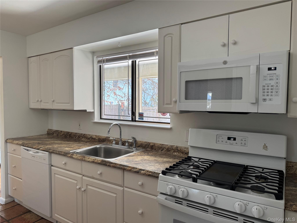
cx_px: 148
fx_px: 206
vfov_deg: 56.8
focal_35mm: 24
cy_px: 112
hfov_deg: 71.6
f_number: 1.78
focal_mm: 6.76
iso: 80
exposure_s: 1/128
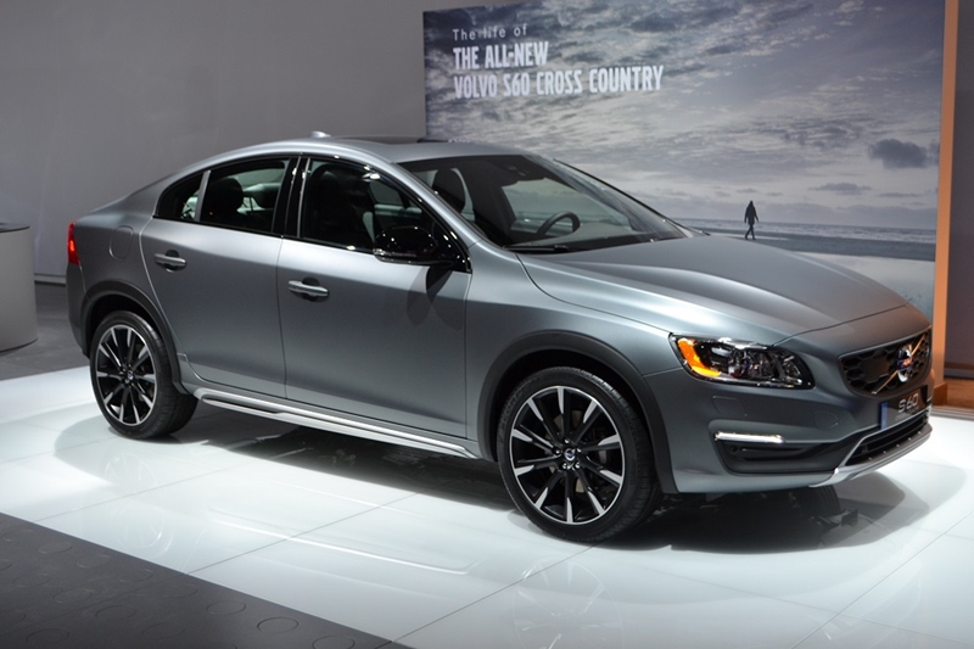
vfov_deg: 30.8
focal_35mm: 44
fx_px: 1177
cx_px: 487
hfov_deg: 45.0
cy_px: 324
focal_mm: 29
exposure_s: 1/80
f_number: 4.5
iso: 400
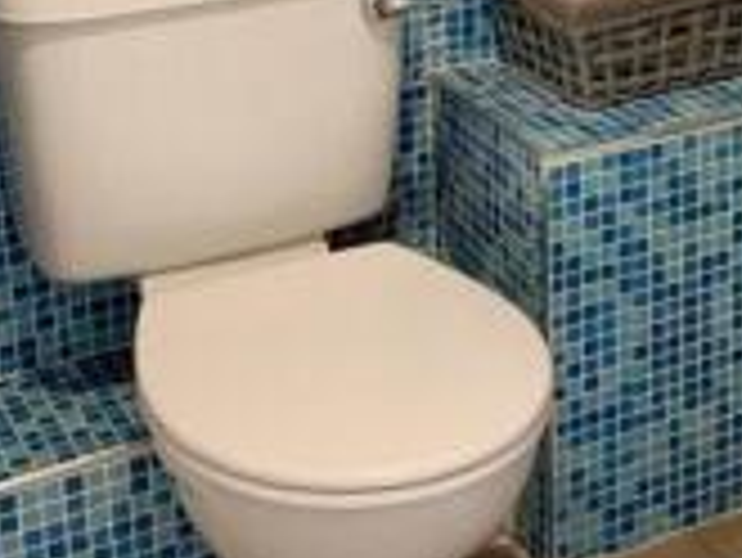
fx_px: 1973
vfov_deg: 15.3
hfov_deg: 20.3
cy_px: -160
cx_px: 830
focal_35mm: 92
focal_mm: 4.25
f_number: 1.8
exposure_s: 1/60
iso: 320
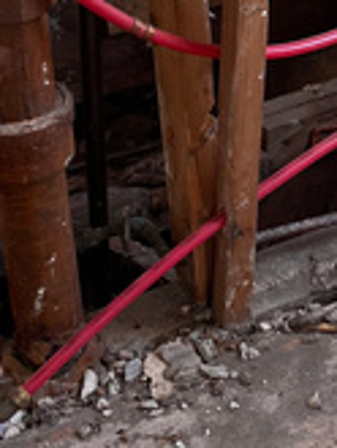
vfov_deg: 16.1
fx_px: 1569
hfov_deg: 12.2
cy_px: 81
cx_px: 277
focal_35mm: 121
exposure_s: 1/121
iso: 64
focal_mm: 5.1
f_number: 1.6
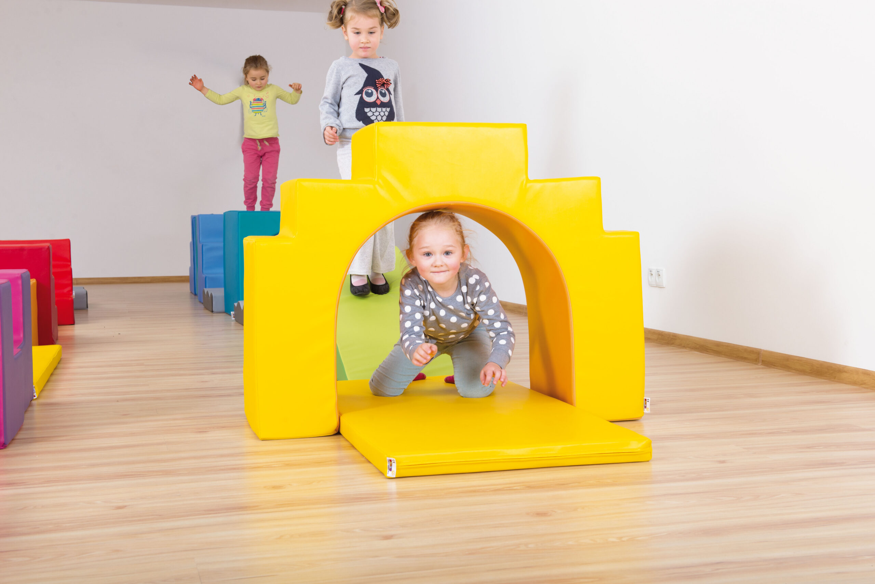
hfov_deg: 41.1
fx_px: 1167
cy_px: 292
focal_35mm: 48
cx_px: 438
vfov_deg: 28.1
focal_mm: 48
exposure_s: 1/160
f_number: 10
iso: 200
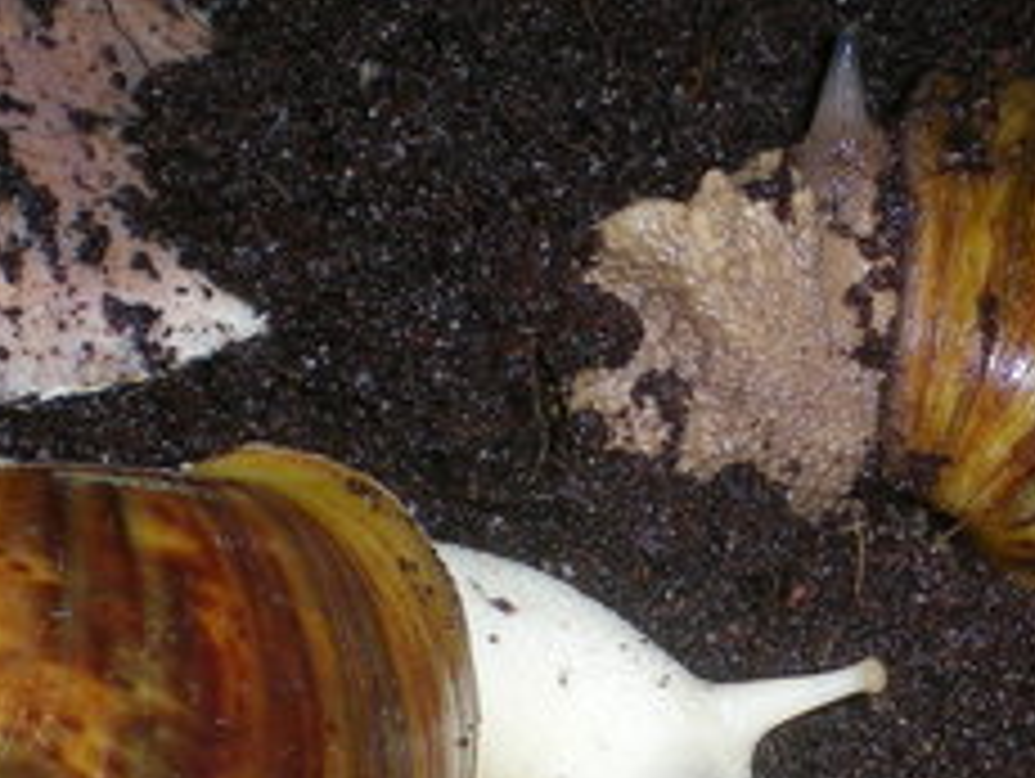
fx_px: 2963
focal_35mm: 99
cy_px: 756
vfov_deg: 14.7
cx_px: 702
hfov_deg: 19.7
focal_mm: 6.3
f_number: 4.6
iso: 50
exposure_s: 1/60
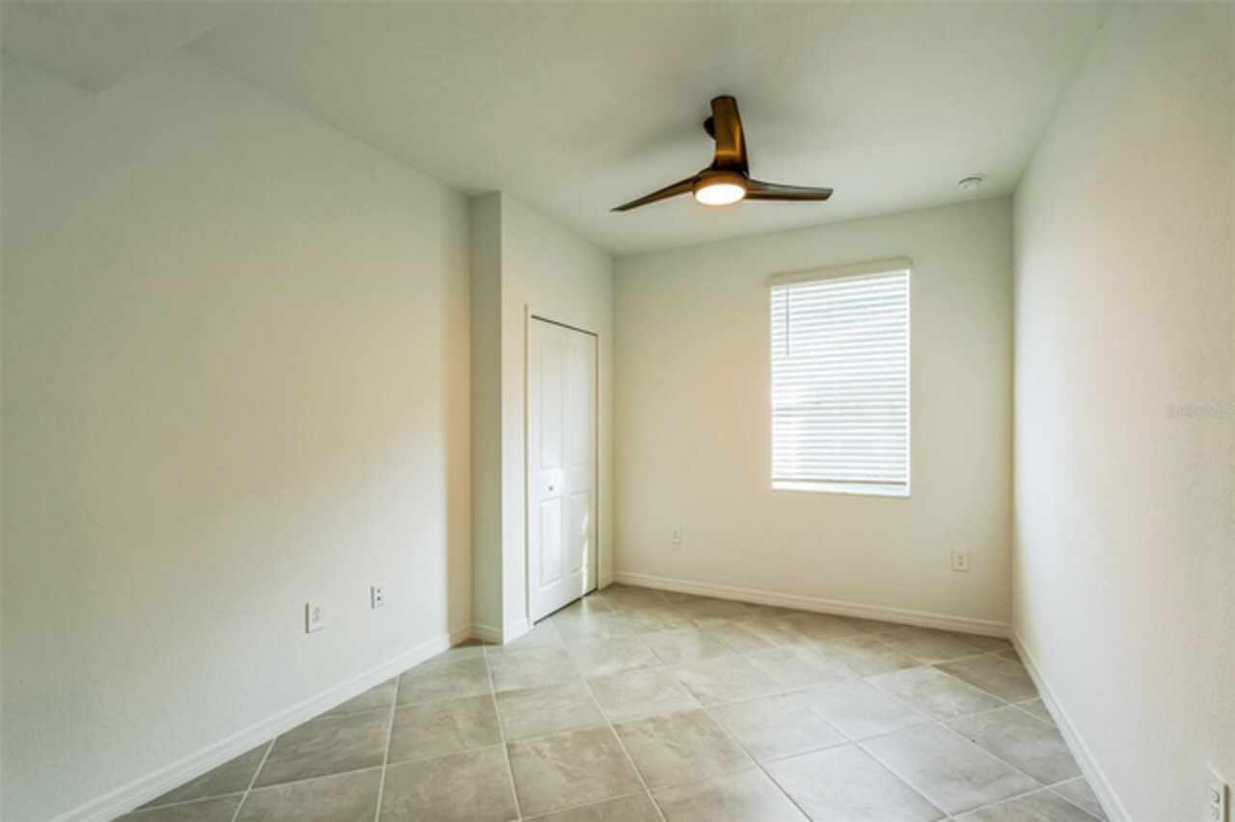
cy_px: 411
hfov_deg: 96.8
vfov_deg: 73.7
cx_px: 618
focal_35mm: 16
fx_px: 549
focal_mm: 16
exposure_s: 1/40
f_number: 8
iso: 400
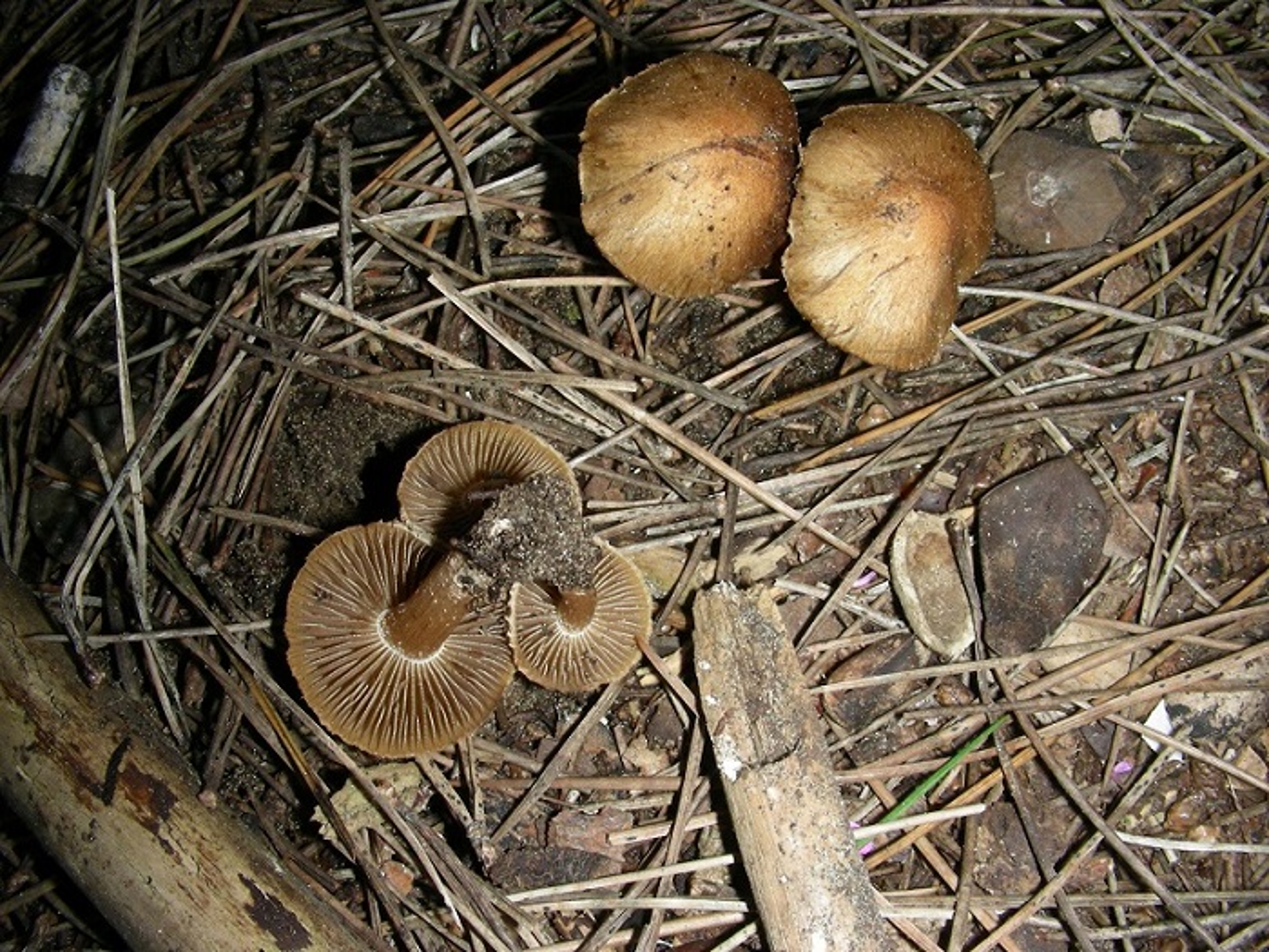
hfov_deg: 49.0
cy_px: 476
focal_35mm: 38
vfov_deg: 37.7
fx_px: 1393
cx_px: 634
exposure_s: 1/60.1
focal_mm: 6.3
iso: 50
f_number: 6.8
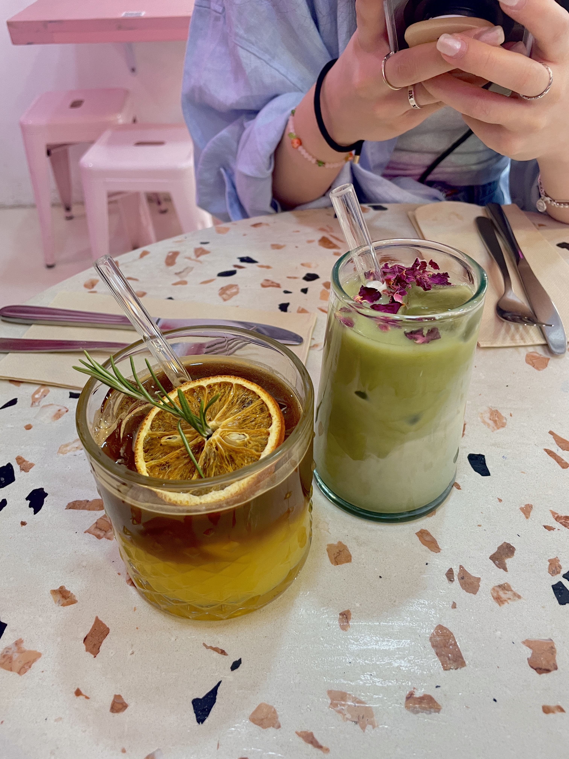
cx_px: 284
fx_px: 570
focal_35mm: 26
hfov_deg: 53.1
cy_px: 380
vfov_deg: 67.3
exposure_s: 1/50
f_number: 1.6
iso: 125
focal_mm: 4.2
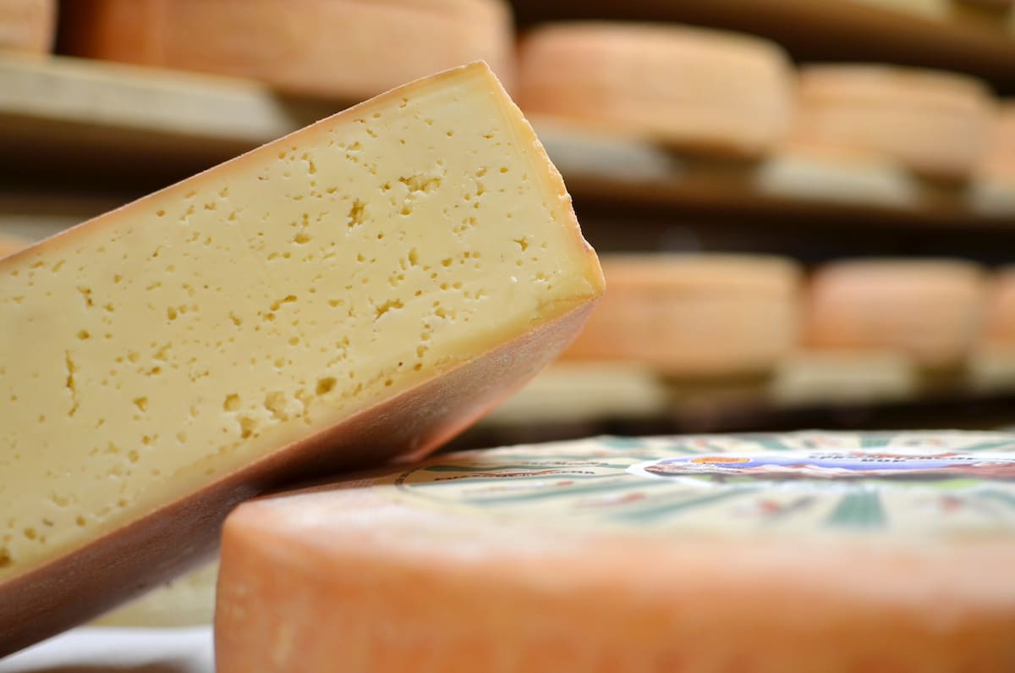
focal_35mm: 52
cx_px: 508
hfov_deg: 37.9
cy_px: 336
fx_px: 1477
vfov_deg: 25.6
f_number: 2.2
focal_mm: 35
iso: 400
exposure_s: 1/400
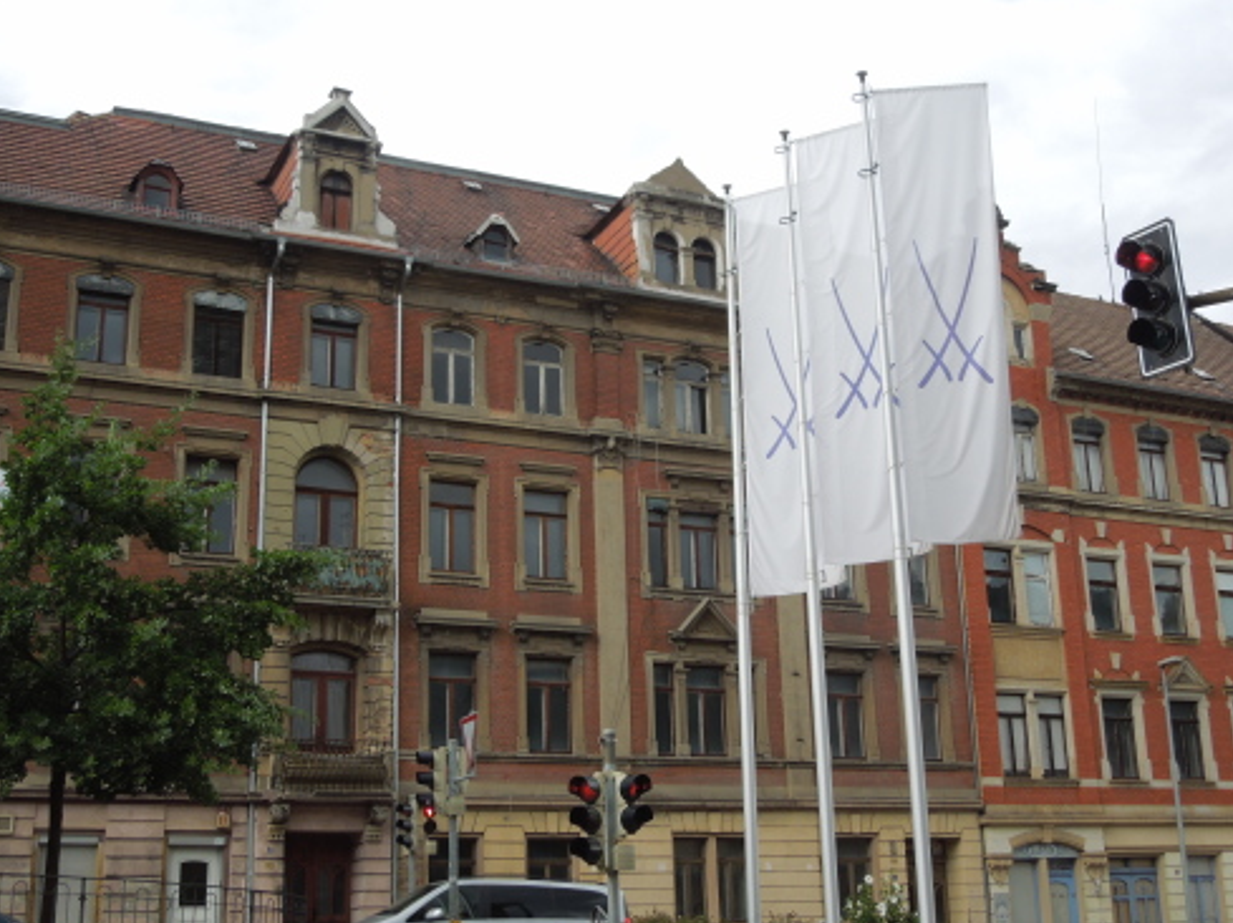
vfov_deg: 32.8
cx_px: 615
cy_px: 463
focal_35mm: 44
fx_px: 1566
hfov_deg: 43.0
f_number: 3.9
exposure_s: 1/160
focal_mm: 7.8
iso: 100
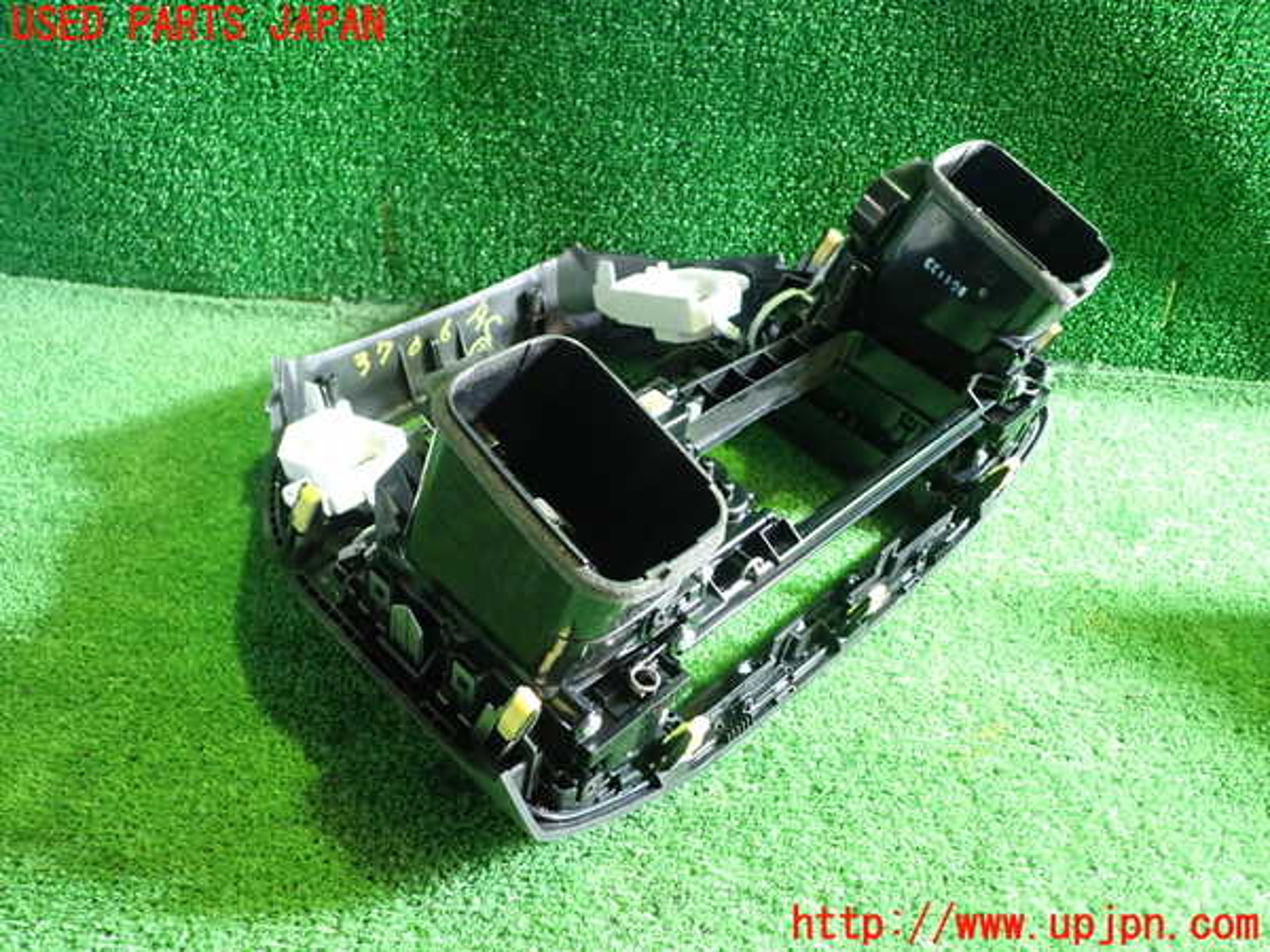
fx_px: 1101
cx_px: 635
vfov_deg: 46.8
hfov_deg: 60.0
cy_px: 476
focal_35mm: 30
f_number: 2.3
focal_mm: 5.4
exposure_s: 1/30
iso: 640
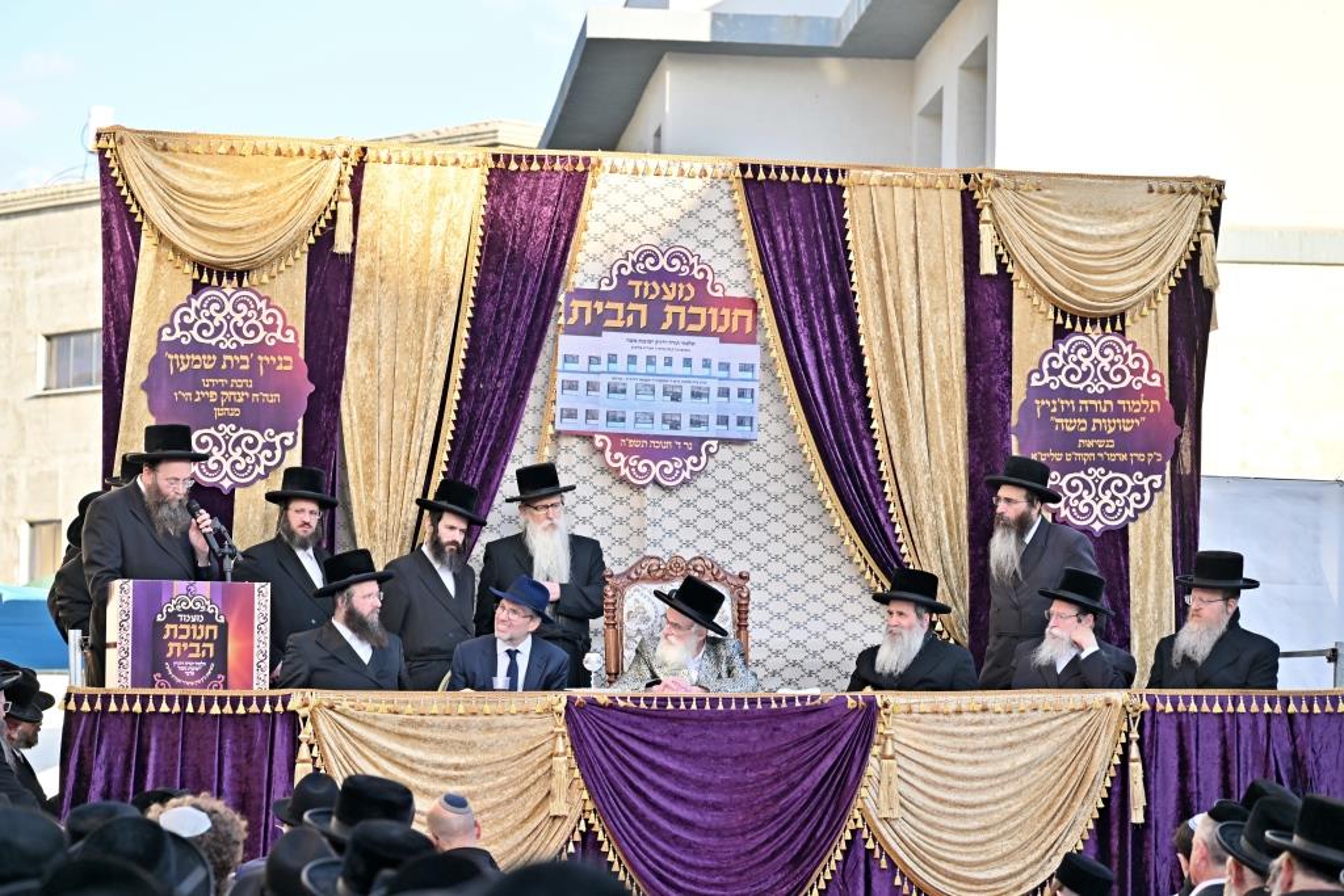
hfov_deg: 17.1
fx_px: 4480
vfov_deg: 11.4
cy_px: 448
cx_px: 672
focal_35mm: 120
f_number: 5.6
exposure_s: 1/200
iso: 125
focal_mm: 120
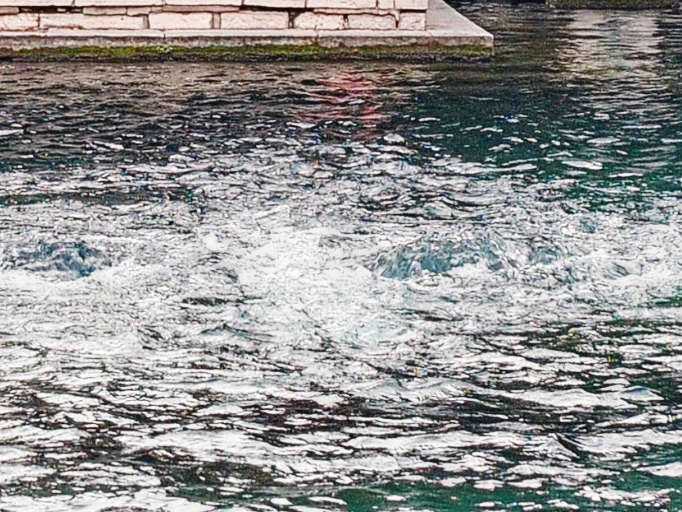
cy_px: -217
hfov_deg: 10.1
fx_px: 3843
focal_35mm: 195
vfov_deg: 7.5
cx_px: 161
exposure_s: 1/100
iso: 200
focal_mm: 6.14
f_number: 1.8
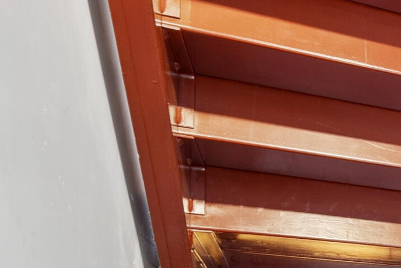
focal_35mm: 67
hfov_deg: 18.0
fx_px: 747
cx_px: 836
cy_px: 387
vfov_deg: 18.3
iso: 320
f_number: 7.1
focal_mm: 16
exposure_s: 1/13
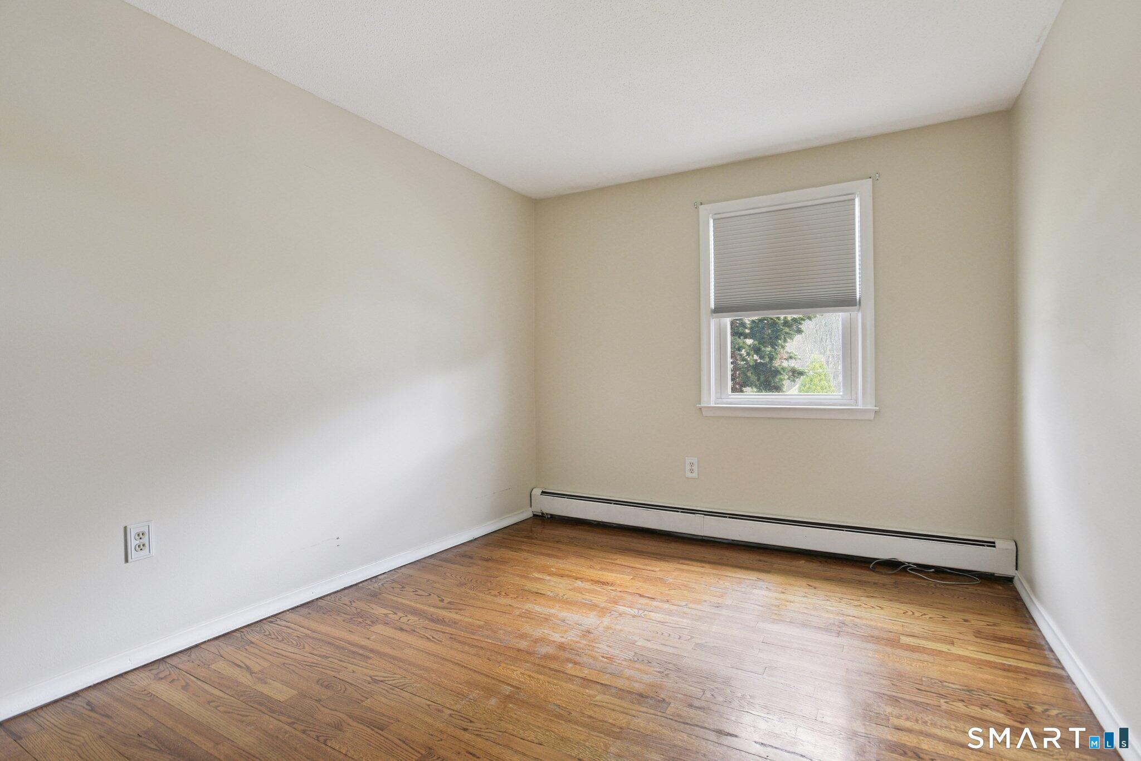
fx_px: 539
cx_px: 570
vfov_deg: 70.4
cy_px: 380
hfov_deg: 93.3
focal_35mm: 17
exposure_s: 1/6
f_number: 11
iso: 400
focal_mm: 17
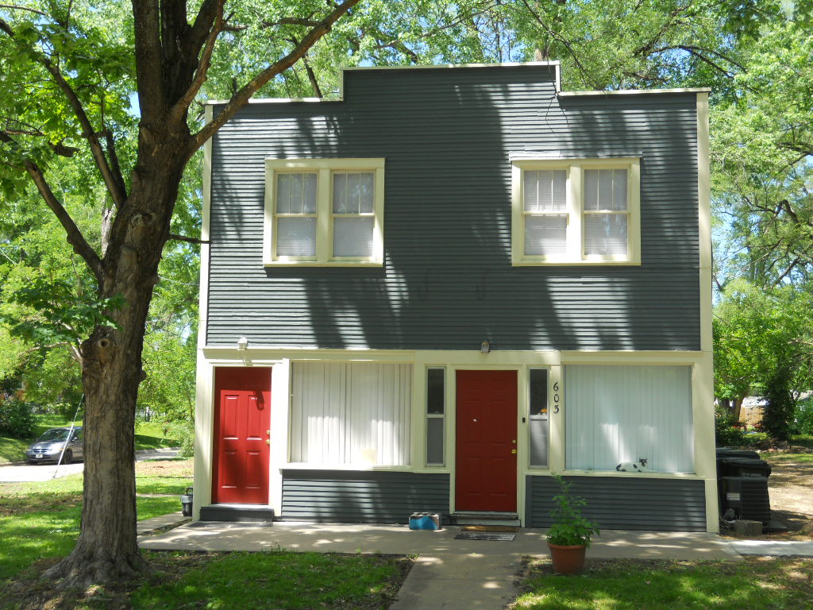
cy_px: 305
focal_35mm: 41
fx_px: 963
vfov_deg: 35.1
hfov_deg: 45.8
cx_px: 406
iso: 80
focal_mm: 7.3
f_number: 3.2
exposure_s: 1/250
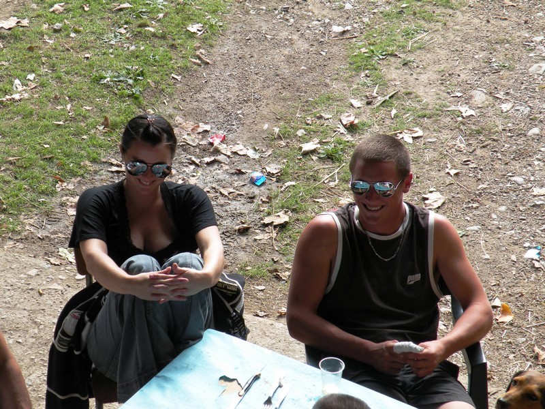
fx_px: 1874
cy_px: 204
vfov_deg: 12.5
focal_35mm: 119
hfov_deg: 16.6
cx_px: 272
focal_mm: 21
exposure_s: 1/117
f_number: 4.5
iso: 64
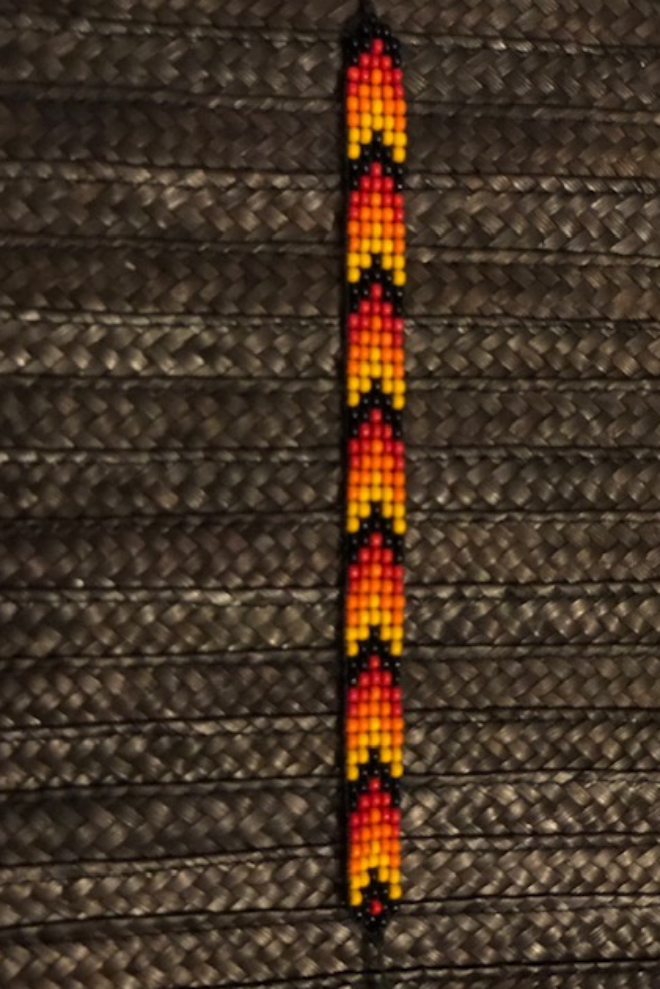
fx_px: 1511
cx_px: 347
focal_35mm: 55
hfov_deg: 24.6
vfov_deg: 36.2
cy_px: 489
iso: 250
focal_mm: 6
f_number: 2.4
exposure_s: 1/8
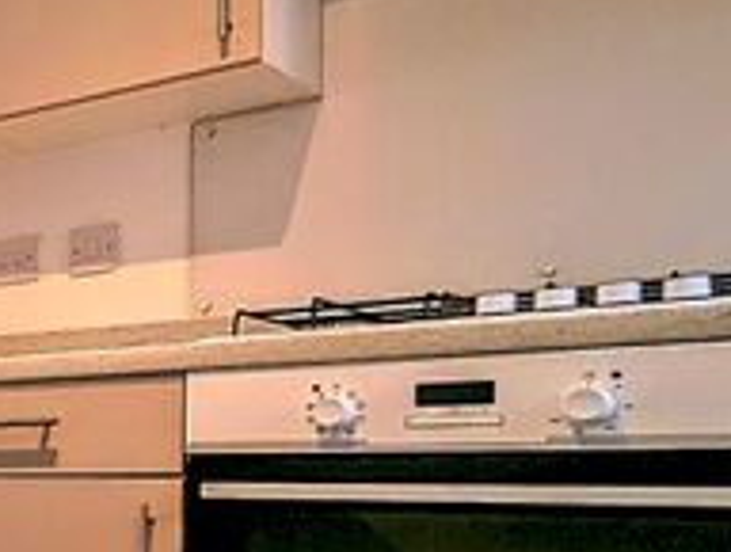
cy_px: 493
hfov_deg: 21.5
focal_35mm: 58
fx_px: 1228
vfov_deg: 24.6
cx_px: -584
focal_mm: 2.35
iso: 32
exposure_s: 1/100
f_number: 2.2
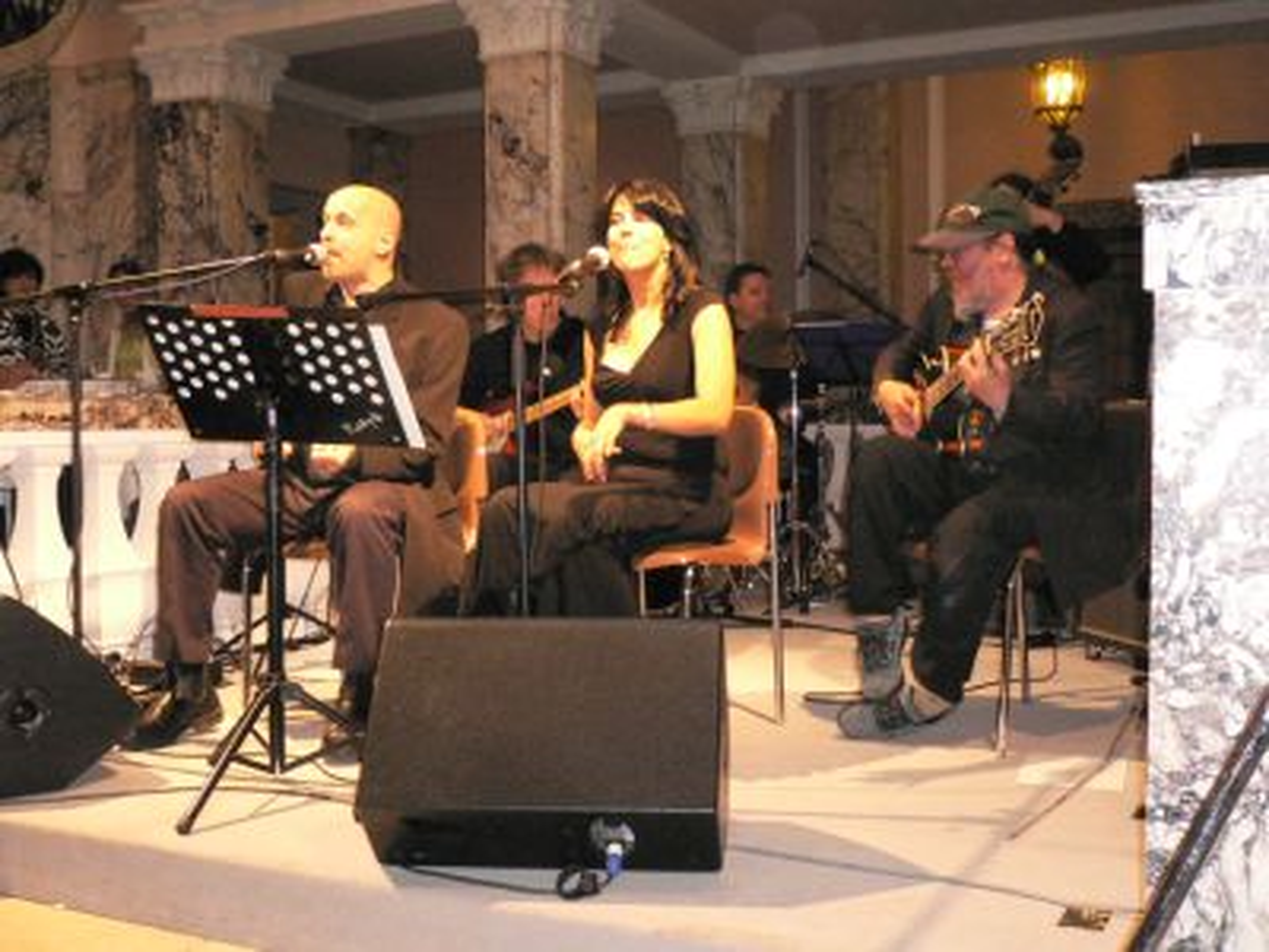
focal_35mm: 41
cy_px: 476
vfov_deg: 35.1
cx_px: 634
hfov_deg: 45.8
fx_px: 1503
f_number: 3.1
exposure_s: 1/60
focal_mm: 6.8
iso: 400
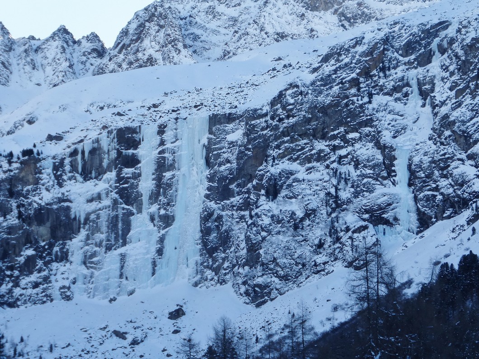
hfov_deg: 12.3
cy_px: 180
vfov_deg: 9.3
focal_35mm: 160
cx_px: 240
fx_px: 2214
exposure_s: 1/200
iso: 100
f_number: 5.4
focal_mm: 25.9
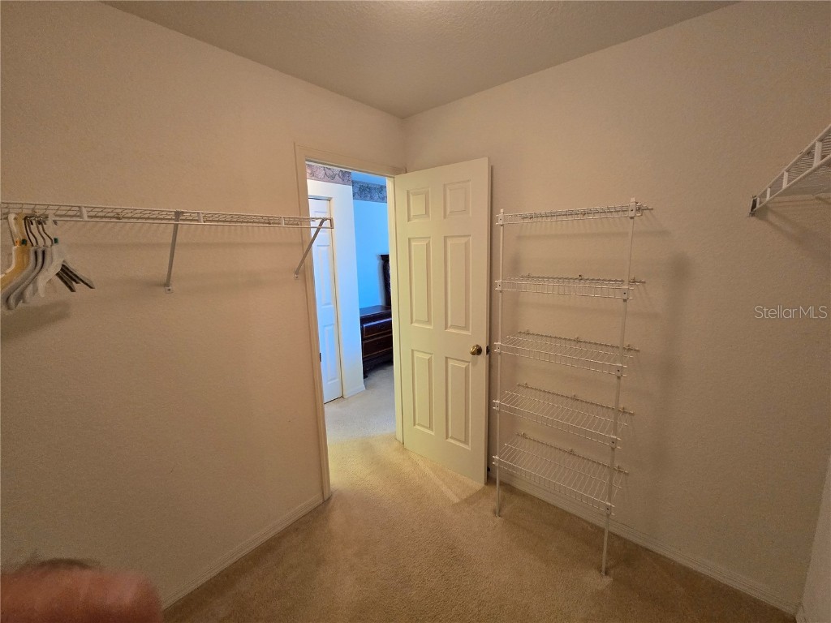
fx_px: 312
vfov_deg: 89.9
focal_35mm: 13
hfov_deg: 106.2
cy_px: 312
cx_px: 416
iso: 320
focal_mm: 2.2
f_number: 2.2
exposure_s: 1/60
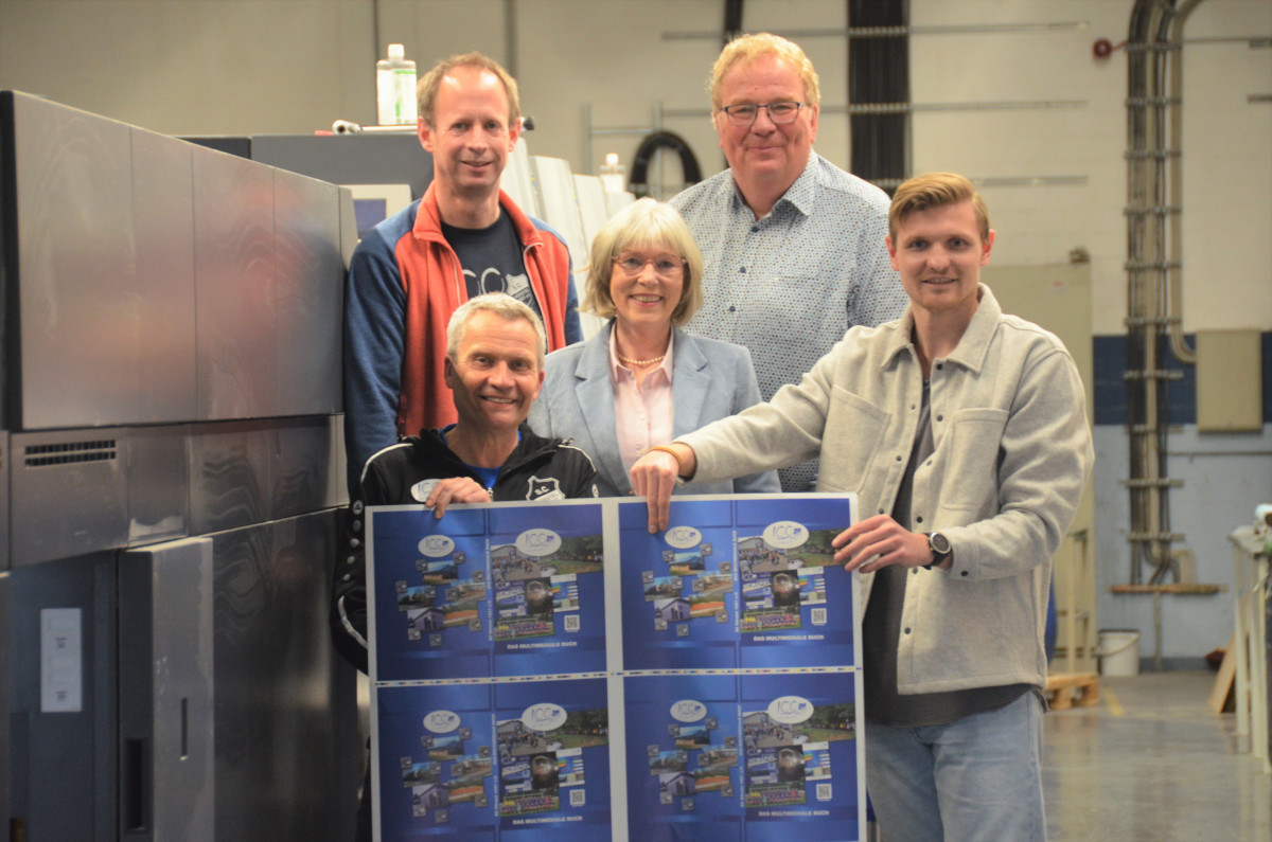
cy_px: 421
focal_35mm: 158
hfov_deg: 13.1
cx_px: 636
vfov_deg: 8.7
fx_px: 5554
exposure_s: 1/40
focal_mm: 105
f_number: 5.3
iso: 1600
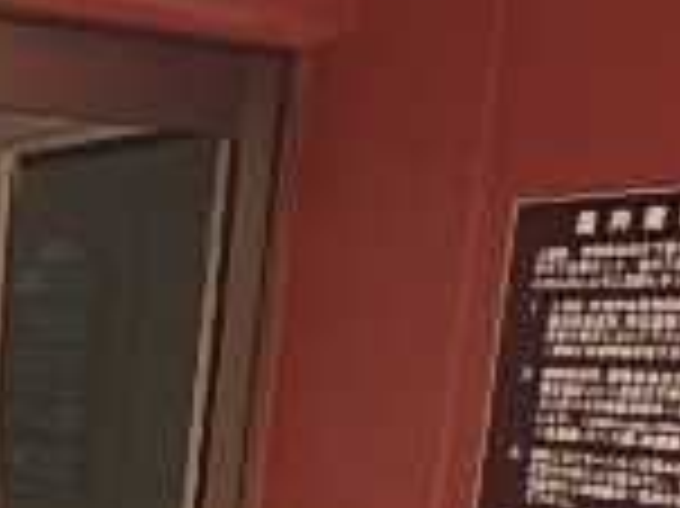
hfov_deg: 20.6
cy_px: 859
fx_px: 1747
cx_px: -131
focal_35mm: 89
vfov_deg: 14.8
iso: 125
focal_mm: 3.7
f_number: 3.5
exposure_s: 1/100
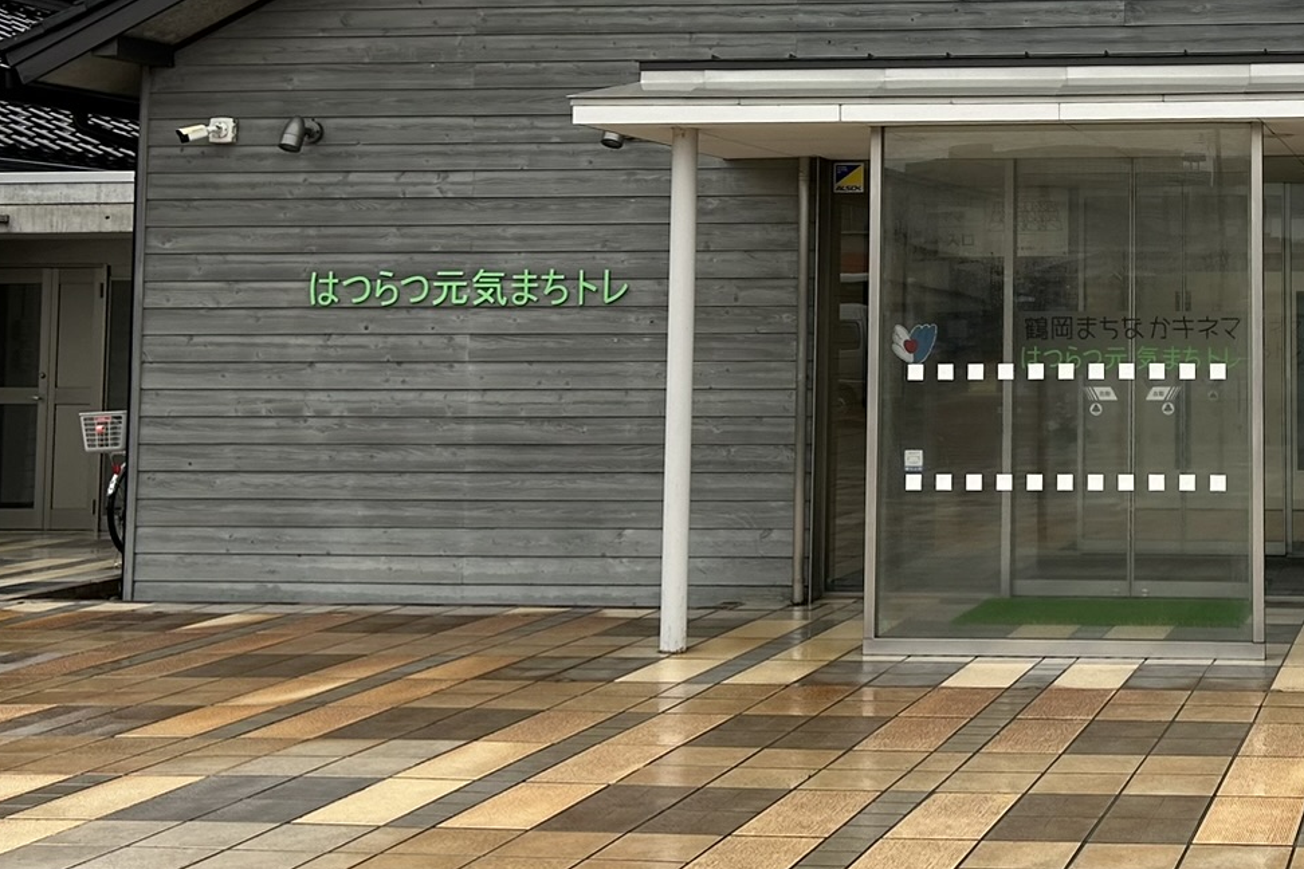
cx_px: 1228
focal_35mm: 57
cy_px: 166
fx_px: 2065
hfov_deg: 32.9
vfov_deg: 23.4
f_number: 1.5
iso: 50
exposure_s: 1/311
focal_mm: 5.7
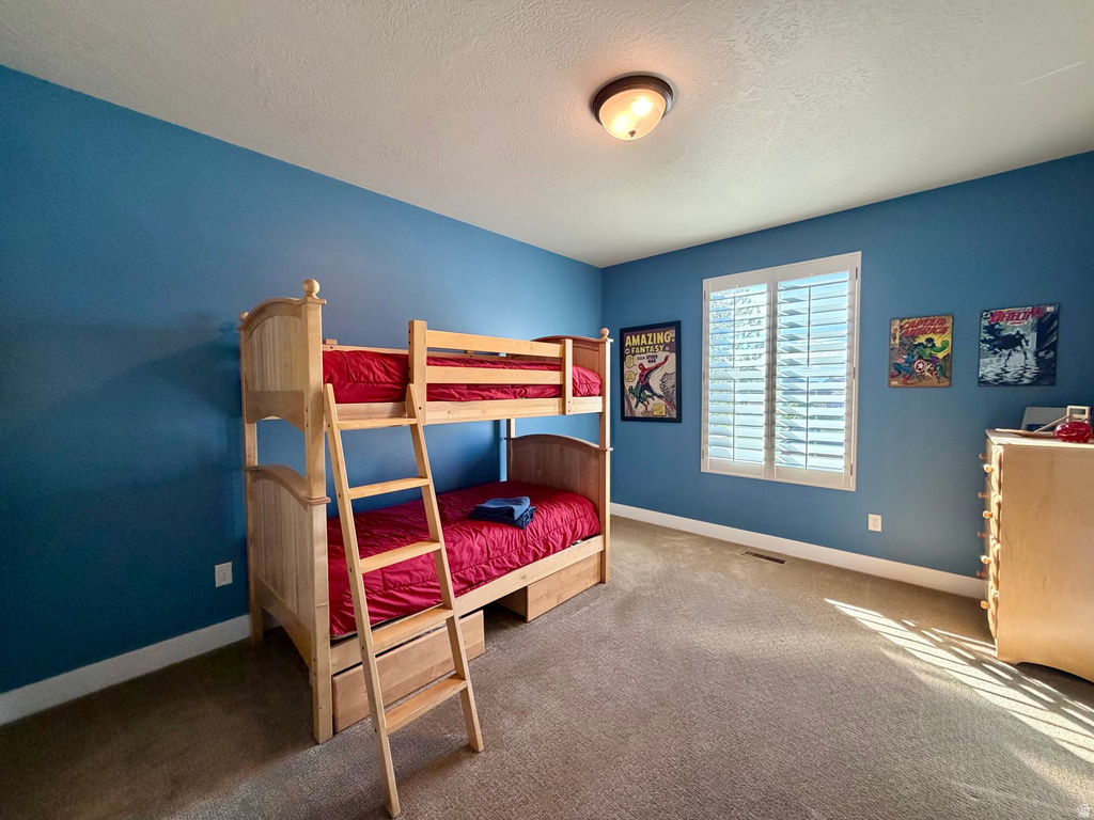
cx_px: 547
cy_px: 410
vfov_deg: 85.7
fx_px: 442
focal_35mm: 14
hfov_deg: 102.1
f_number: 2.2
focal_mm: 2.22
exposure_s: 1/120
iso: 250
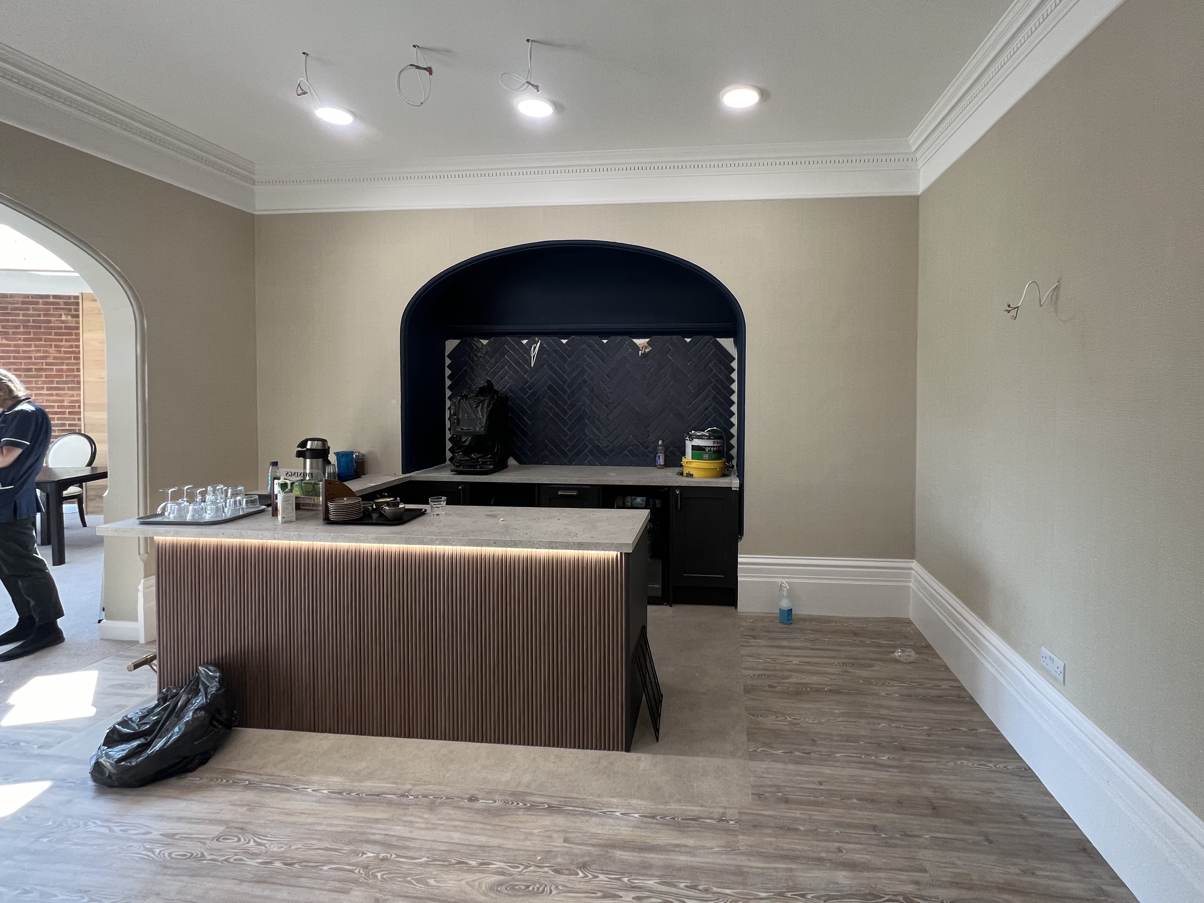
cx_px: 665
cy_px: 394
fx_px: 522
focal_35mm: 15
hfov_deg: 97.8
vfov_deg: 81.4
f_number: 1.8
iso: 125
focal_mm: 1.57
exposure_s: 1/99
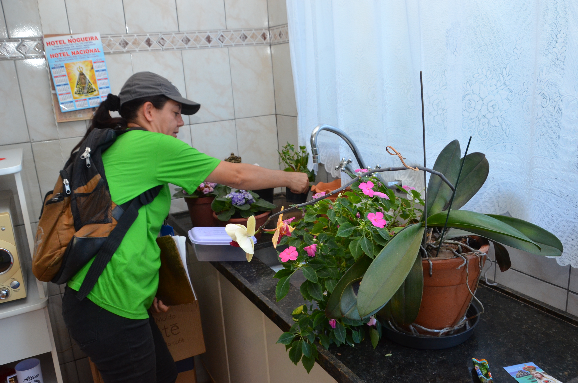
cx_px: 289
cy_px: 192
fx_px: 505
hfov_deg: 59.6
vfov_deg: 41.5
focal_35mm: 32
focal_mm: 21
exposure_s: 1/60
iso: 800
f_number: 7.1
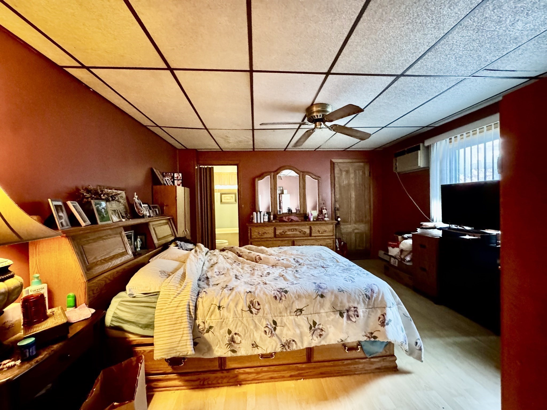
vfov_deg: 85.7
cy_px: 205
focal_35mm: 14
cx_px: 274
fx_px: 221
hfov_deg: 102.1
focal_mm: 2.22
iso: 1250
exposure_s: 1/30
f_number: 2.2
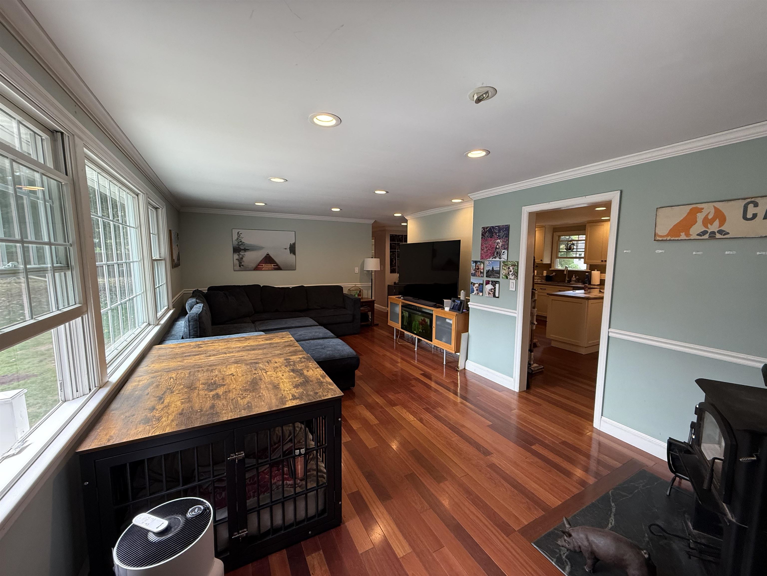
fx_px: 310
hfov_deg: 102.1
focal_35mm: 14
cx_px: 384
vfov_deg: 85.7
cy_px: 288
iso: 250
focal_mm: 2.22
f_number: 2.2
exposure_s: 1/120
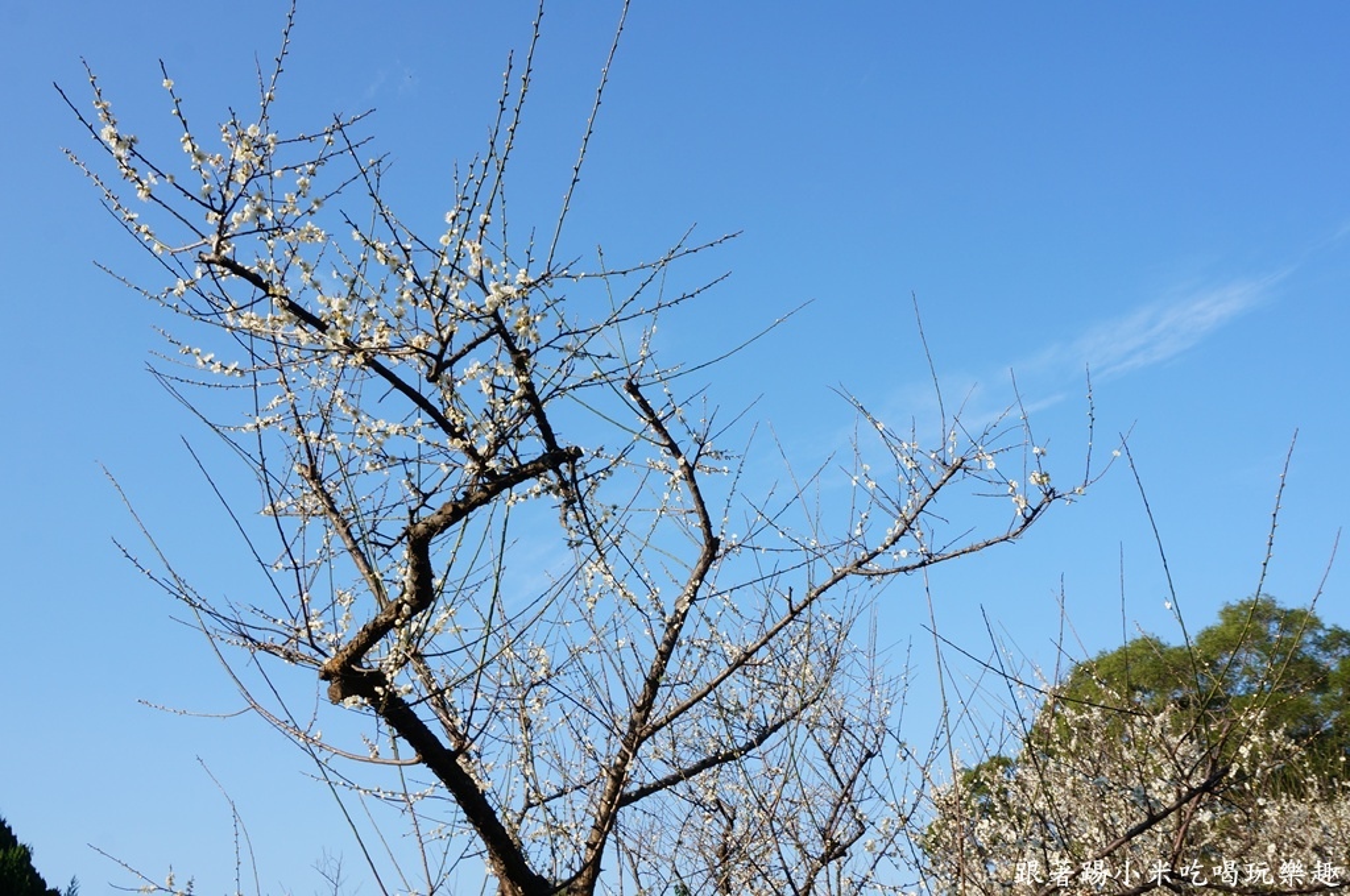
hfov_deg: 59.6
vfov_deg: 41.6
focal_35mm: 32
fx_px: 1180
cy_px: 448
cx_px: 675
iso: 100
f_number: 11
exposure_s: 1/80
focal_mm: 21
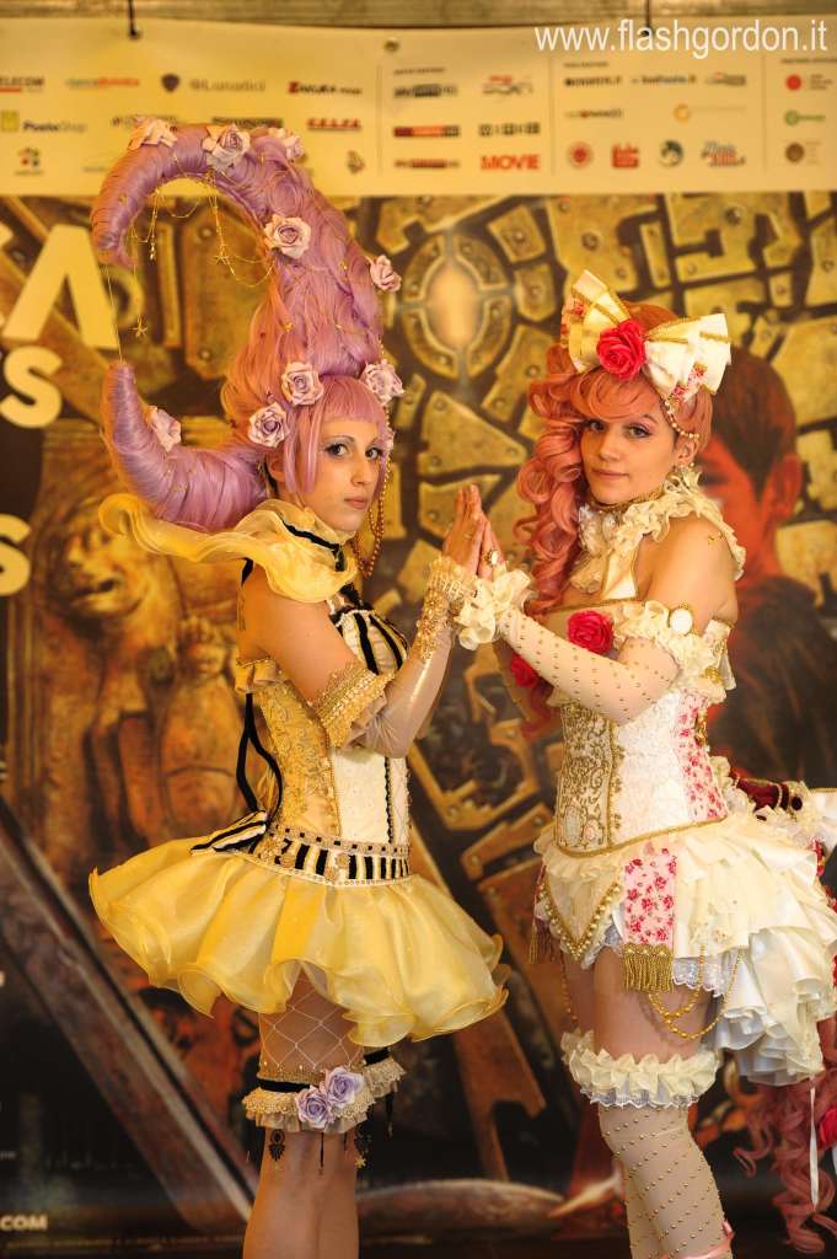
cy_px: 630
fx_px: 3563
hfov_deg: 13.4
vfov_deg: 20.0
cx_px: 418
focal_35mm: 102
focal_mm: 102
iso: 200
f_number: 2.8
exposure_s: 1/320
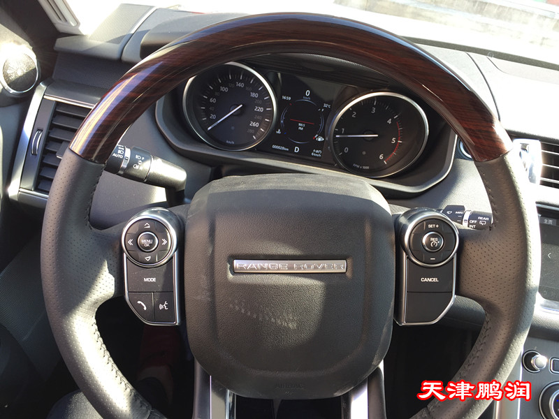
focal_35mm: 29
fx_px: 468
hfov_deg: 61.7
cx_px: 280
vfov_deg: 48.2
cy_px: 210
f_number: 2.2
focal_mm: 4.15
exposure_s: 1/50
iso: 32
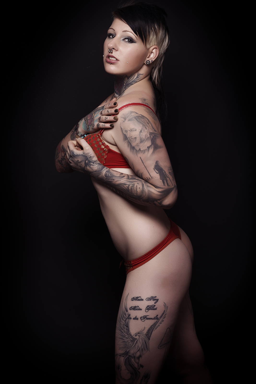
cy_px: 192
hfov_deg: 16.6
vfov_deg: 24.6
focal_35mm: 82
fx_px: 880
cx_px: 128
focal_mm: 55
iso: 100
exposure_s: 1/200
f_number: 14
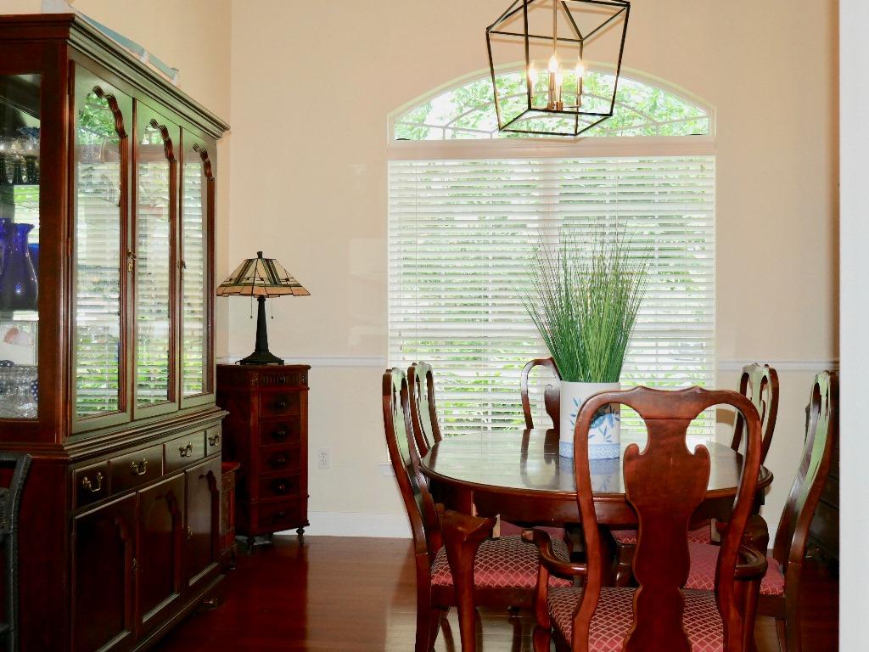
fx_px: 954
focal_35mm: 38
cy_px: 326
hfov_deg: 49.0
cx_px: 434
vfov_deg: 37.7
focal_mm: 19
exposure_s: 1/60
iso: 320
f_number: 4.1
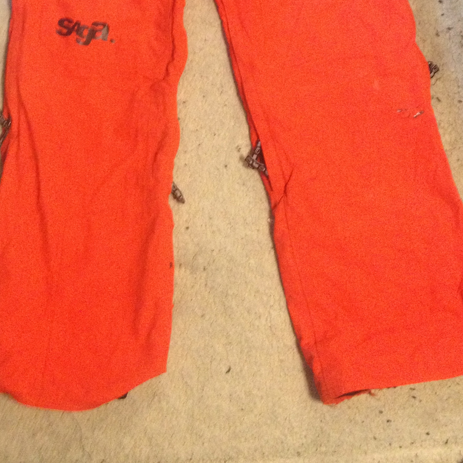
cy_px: 8
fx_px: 999
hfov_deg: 26.1
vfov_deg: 24.9
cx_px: 195
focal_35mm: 66
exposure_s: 1/20
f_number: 2.4
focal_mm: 4.28
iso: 320
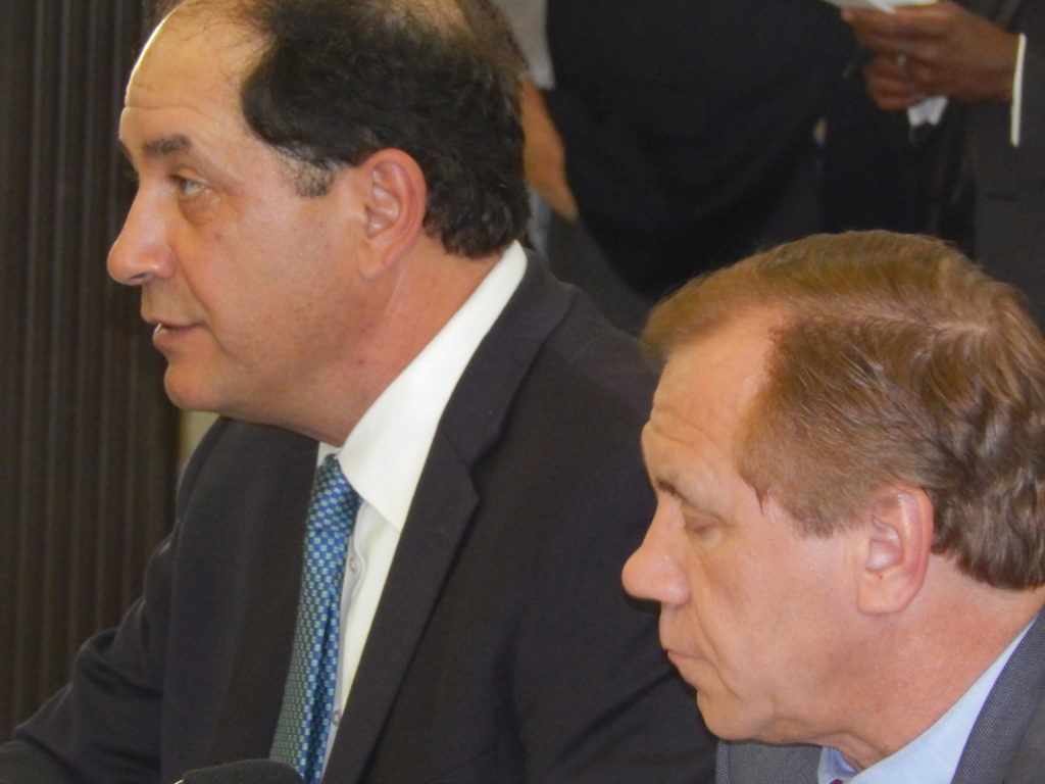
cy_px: 392
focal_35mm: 350
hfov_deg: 5.7
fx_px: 10566
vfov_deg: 4.2
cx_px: 522
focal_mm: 62.2
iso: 1400
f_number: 5.7
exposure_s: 1/60
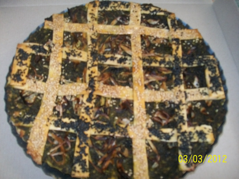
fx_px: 249
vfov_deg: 39.7
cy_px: 90
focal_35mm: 36
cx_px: 120
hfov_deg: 51.4
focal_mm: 6
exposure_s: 1/30
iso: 200
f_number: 2.7
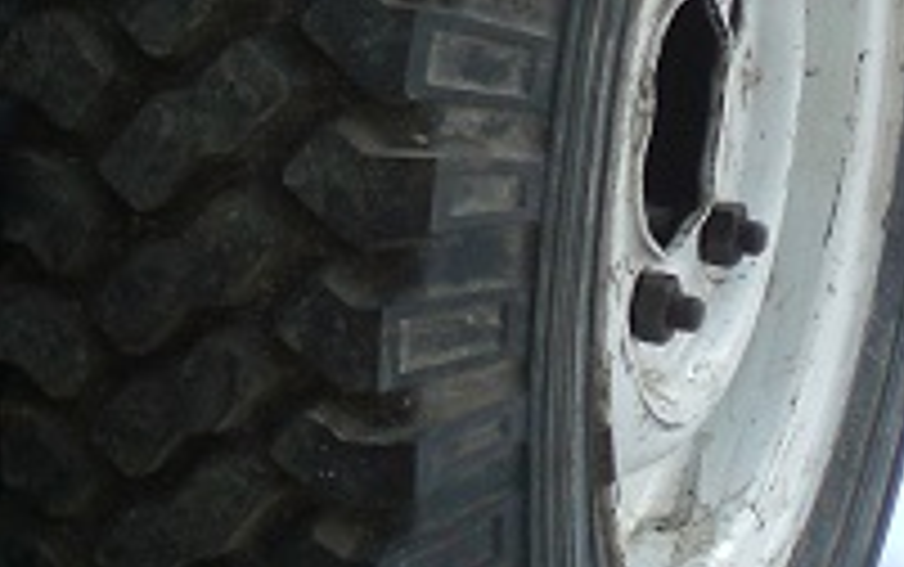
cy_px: 97
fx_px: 3033
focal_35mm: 123
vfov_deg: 10.6
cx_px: 443
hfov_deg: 17.0
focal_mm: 6.3
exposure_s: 1/250
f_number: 3.1
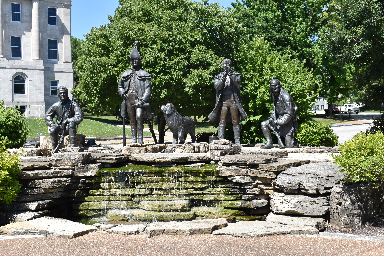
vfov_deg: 28.9
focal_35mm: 46
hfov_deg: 42.3
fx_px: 496
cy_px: 128
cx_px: 192
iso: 125
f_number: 8
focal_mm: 31
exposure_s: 1/250
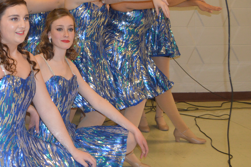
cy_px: 7
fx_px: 571
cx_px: 6
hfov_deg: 23.8
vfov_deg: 16.3
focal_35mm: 82
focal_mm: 26
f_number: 4.2
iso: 720
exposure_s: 1/60
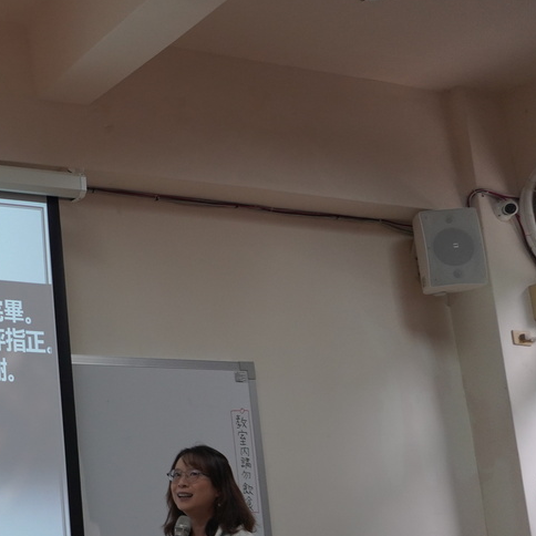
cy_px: 331
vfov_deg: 28.5
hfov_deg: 25.5
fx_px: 1052
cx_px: -114
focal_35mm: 60
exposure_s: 1/160
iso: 500
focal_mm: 19
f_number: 4
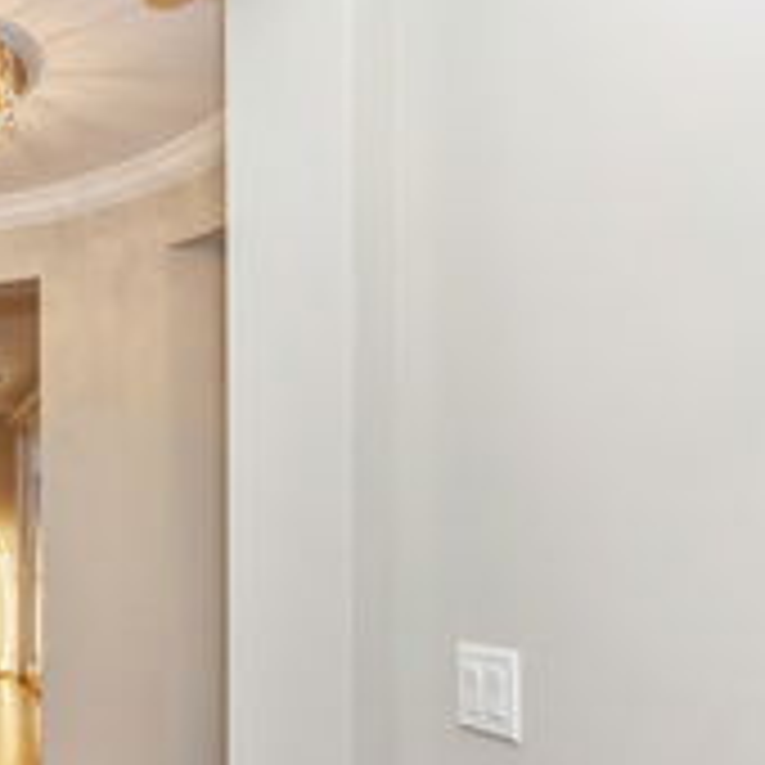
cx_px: -130
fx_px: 900
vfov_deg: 45.2
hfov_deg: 36.6
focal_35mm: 36
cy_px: 524
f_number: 8
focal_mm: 15
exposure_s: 1/30
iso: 200
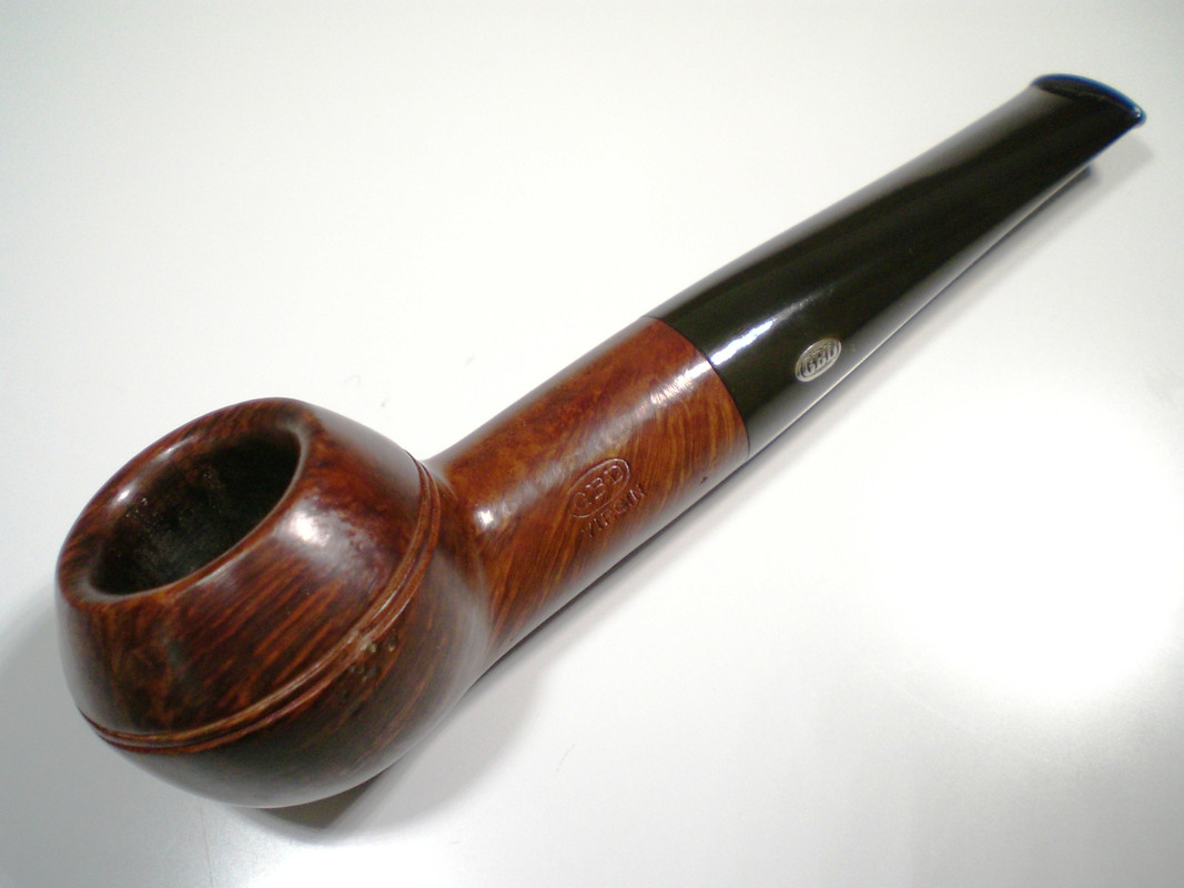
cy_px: 444
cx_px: 592
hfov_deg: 49.0
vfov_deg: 37.7
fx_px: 1300
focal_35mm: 38
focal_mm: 6.3
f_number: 3.1
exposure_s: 1/125
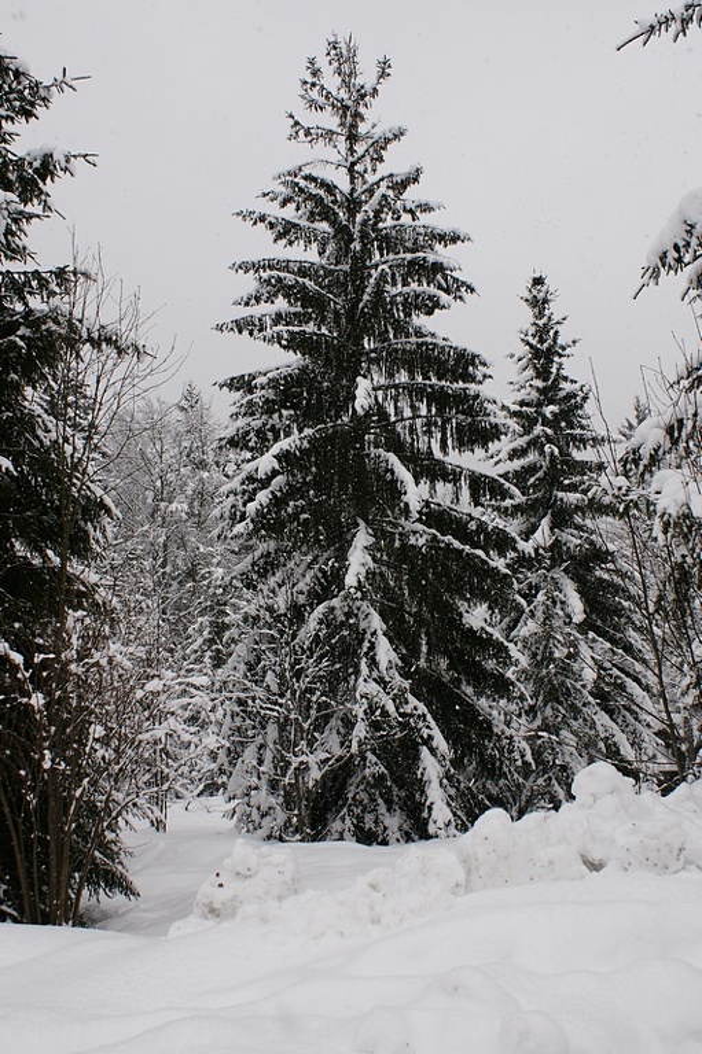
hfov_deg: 39.9
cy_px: 527
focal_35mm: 33
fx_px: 966
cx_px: 351
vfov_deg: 57.3
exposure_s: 1/320
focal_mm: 22
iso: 200
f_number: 8
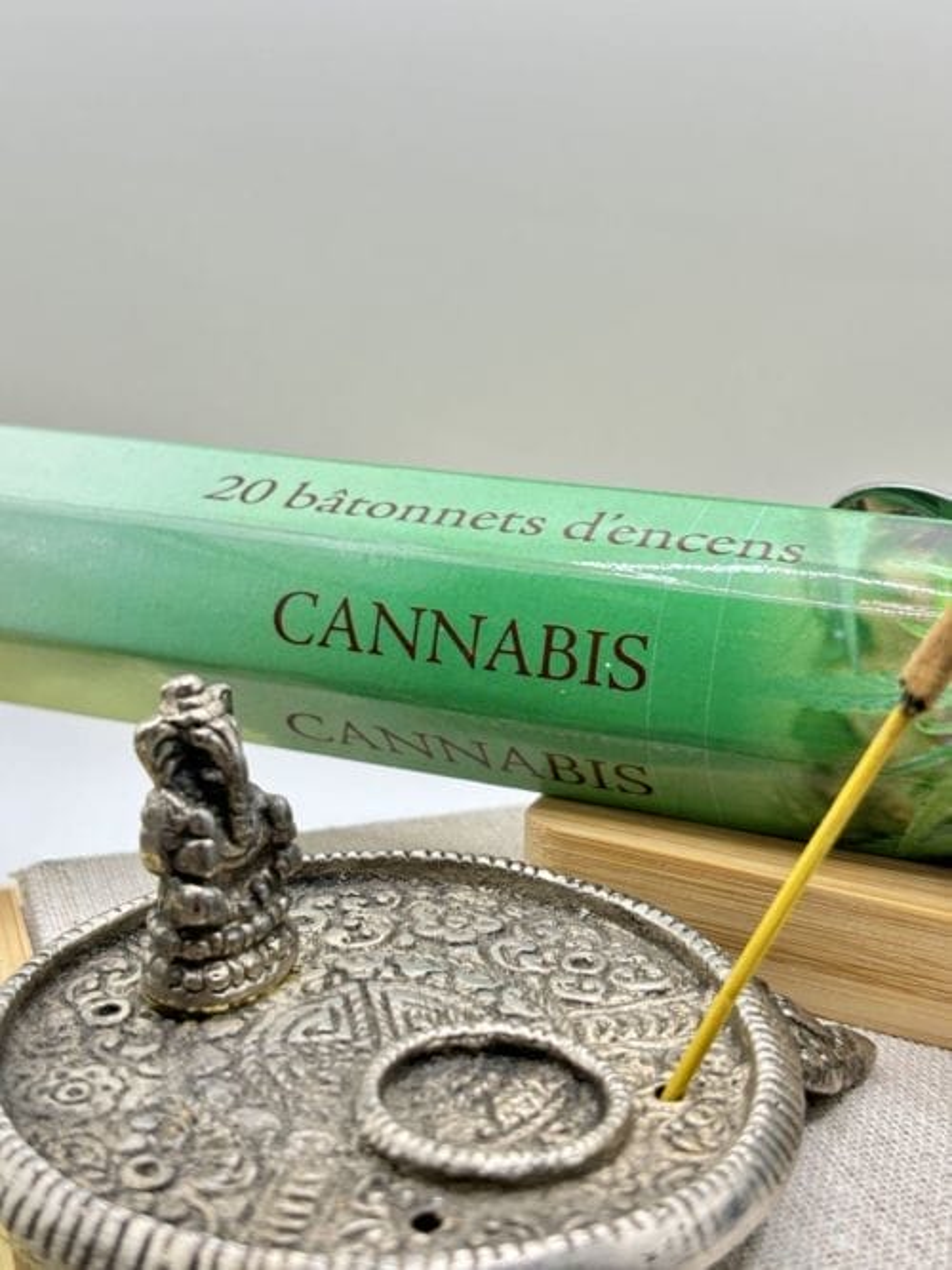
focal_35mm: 52
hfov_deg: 28.0
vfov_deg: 36.8
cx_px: 476
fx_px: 1907
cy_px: 635
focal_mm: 5.96
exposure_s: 1/100
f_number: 1.6
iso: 64
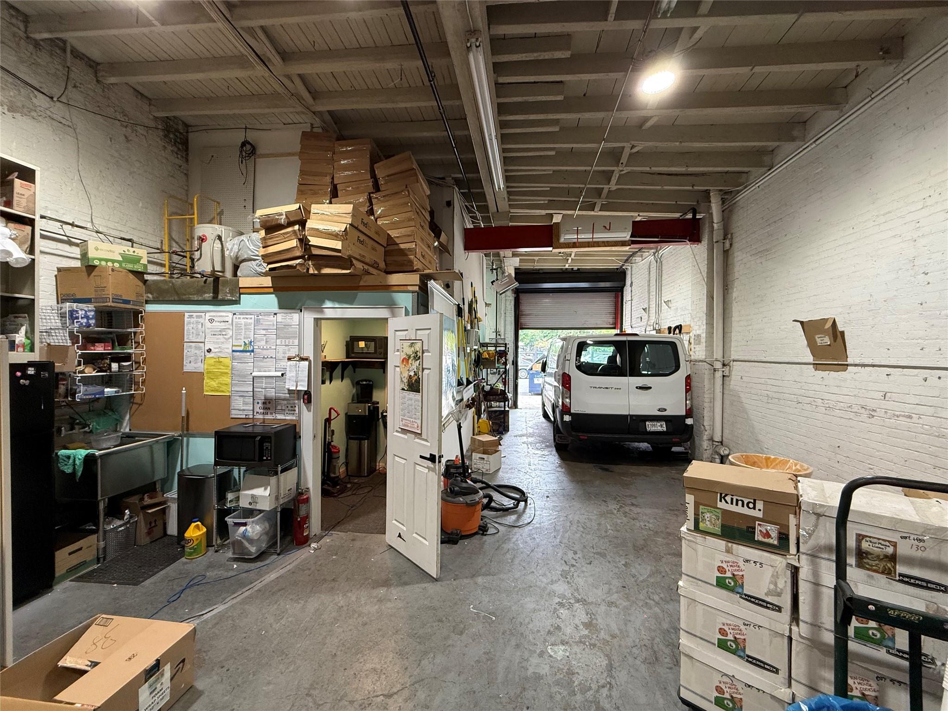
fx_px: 383
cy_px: 356
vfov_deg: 85.7
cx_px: 474
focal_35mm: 14
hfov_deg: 102.1
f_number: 2.2
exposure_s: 1/120
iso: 320
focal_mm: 2.22
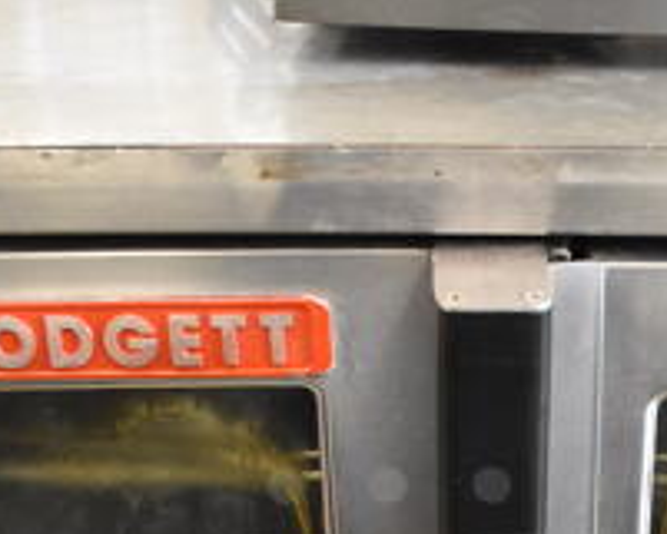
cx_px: 491
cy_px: 620
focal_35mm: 77
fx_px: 1521
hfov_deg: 24.5
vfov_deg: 19.0
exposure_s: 1/125
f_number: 3.5
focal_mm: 18
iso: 2200
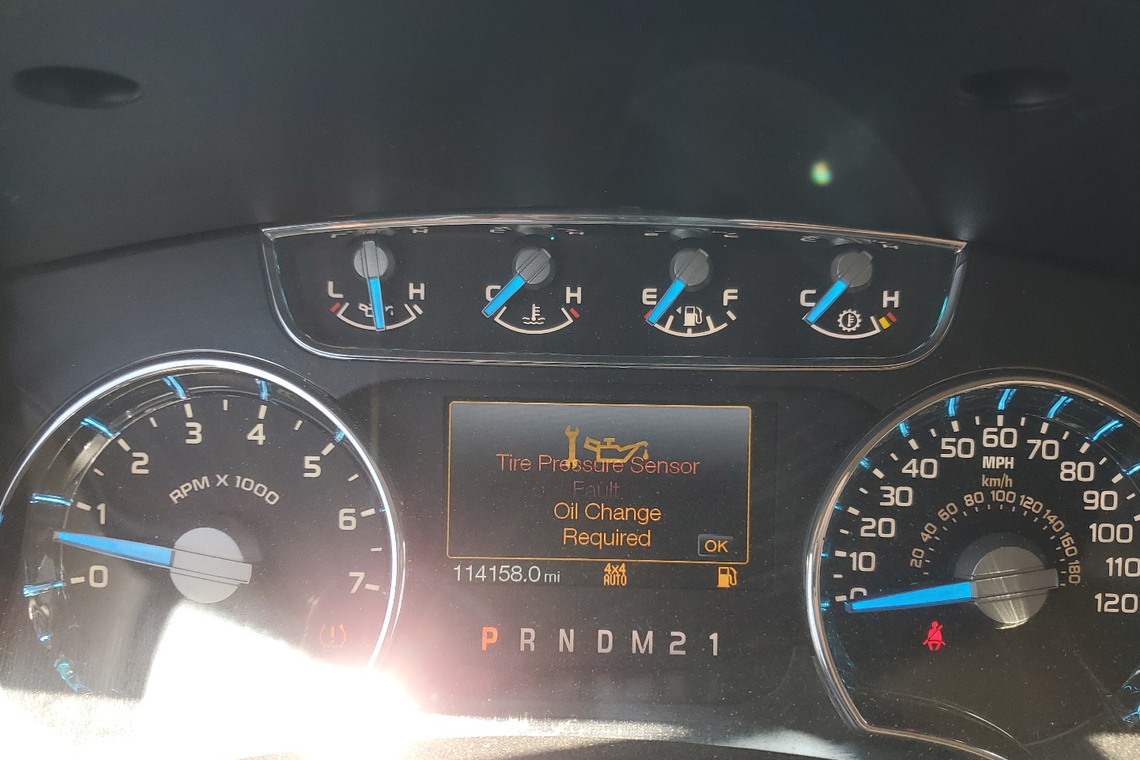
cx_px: 605
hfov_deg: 61.9
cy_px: 429
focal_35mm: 30
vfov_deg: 43.5
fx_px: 950
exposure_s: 1/161
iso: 50
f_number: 1.5
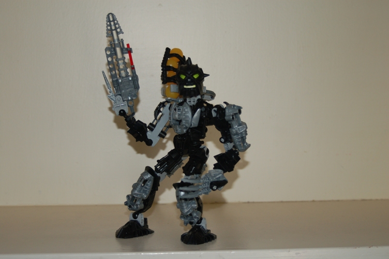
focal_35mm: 69
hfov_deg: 29.3
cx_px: 194
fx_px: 745
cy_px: 130
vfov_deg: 19.7
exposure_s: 1/60
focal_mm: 46
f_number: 4.8
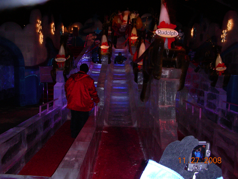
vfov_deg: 37.7
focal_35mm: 38
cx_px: 119
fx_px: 261
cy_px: 90
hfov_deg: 49.0
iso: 200
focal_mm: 6.3
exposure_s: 1/60.1
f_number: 3.5
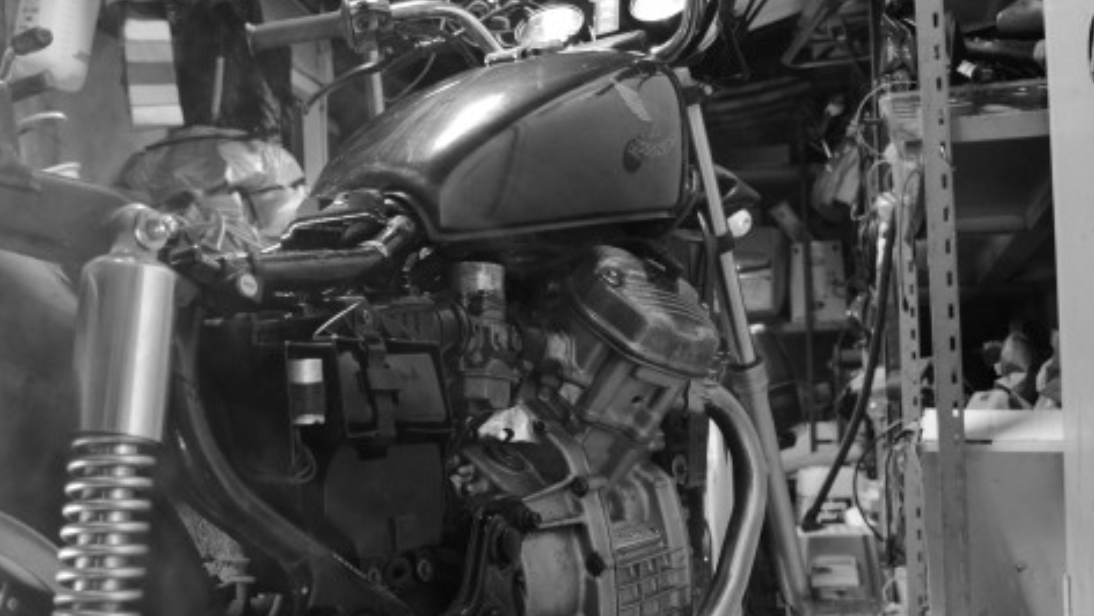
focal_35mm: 46
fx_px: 1335
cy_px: 489
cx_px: 498
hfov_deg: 44.5
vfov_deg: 25.6
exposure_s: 1/30
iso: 1600
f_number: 3.5
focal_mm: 18
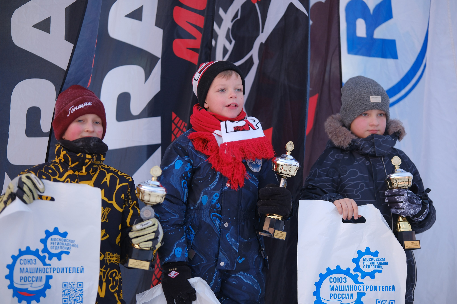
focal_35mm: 113
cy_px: 152
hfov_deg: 18.1
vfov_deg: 12.1
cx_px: 228
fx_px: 1434
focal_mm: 75
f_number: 1.2
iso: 160
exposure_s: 1/240
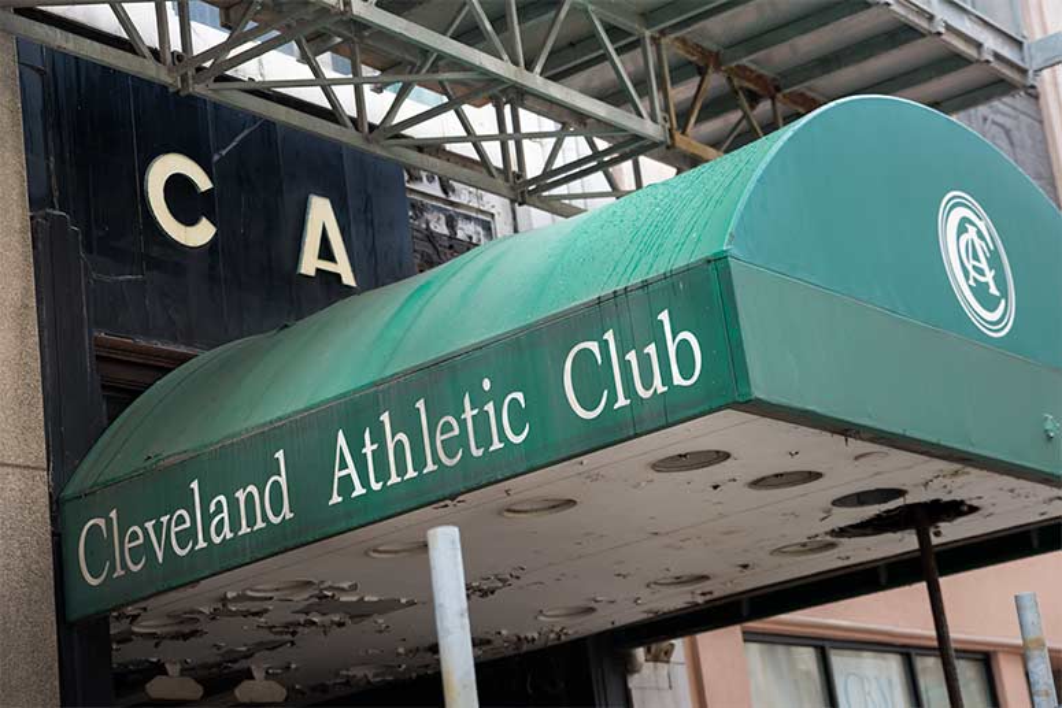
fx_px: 1947
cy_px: 354
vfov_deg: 20.6
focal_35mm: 66
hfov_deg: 30.5
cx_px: 531
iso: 400
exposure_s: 1/125
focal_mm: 66
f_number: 4
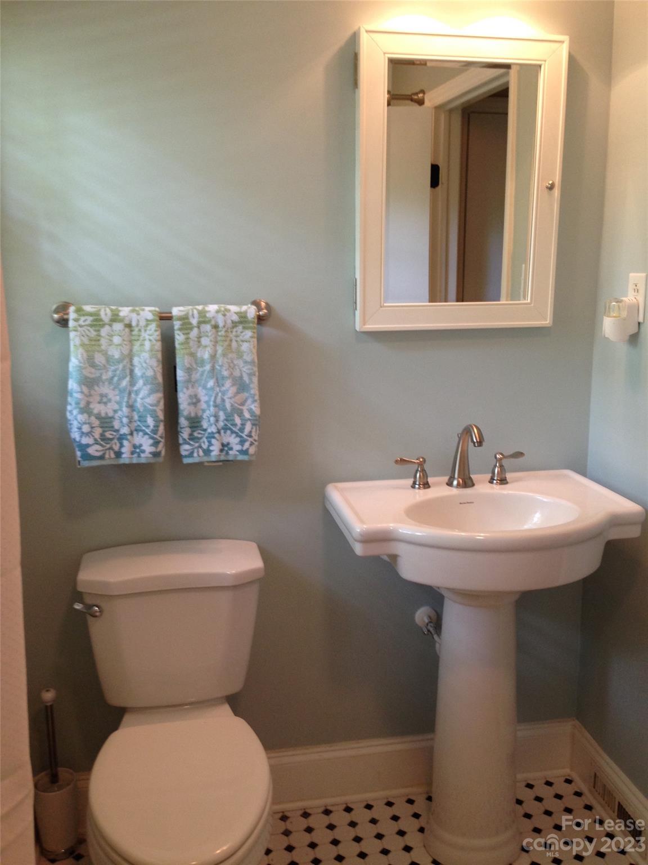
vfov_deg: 55.4
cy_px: 432
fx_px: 824
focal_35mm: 33
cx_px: 324
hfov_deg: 42.9
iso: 100
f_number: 2.4
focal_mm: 4.12
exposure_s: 1/20
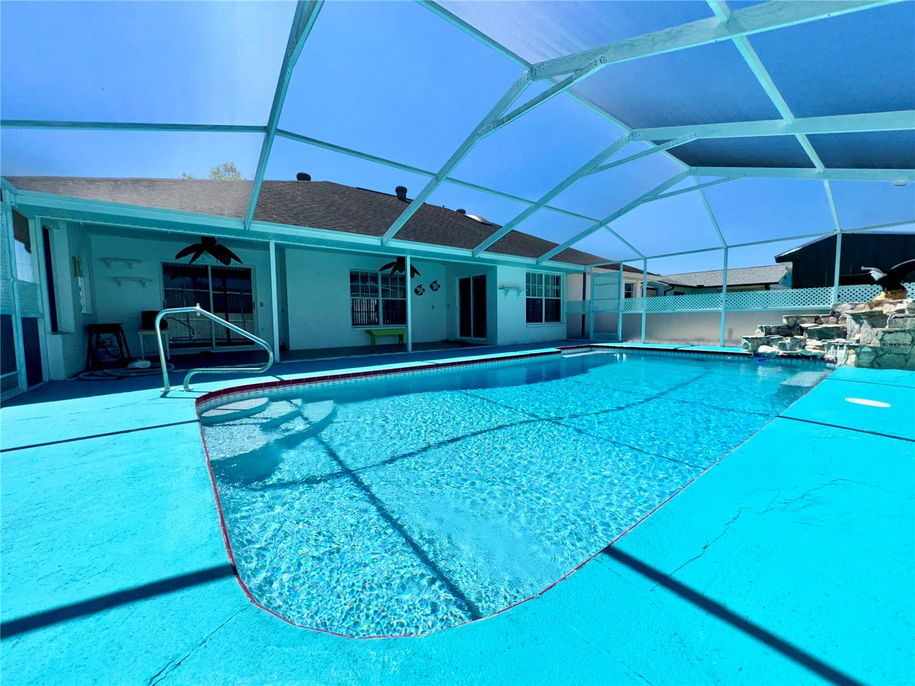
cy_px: 343
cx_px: 458
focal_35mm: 14
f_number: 2.2
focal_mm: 2.22
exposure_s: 1/2415
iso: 32
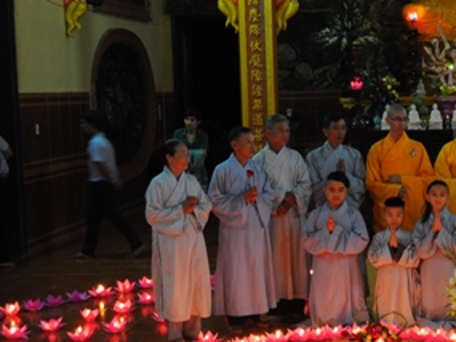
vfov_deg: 17.6
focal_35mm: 84
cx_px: 437
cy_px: 199
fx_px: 1107
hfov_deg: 22.5
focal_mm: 26
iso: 640
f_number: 4
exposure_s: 1/15
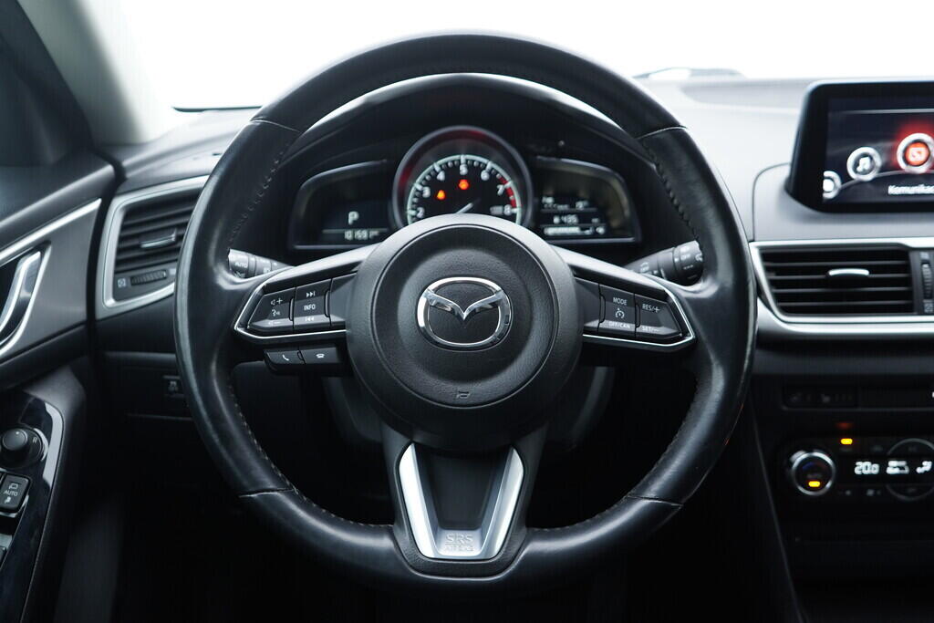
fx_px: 934
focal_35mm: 36
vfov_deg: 36.9
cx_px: 467
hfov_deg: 53.1
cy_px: 312
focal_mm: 24
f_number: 2.8
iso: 320
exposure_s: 1/40
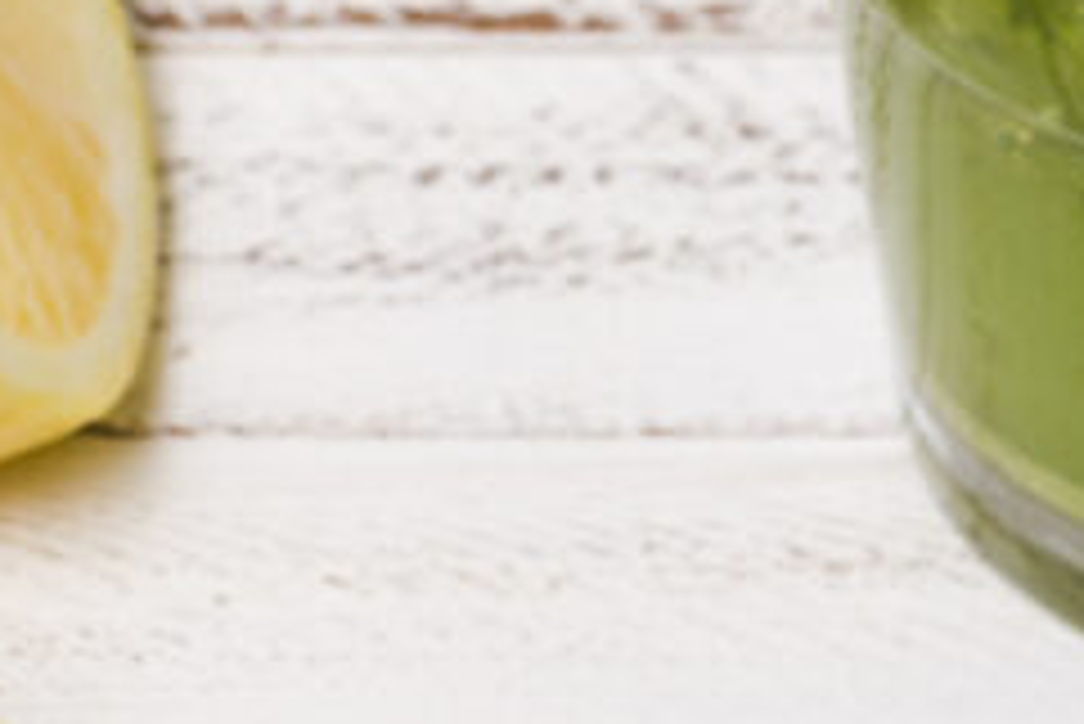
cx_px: 783
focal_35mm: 223
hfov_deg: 9.2
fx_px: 6722
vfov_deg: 6.1
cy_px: -358
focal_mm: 35
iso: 125
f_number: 6.3
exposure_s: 1/160
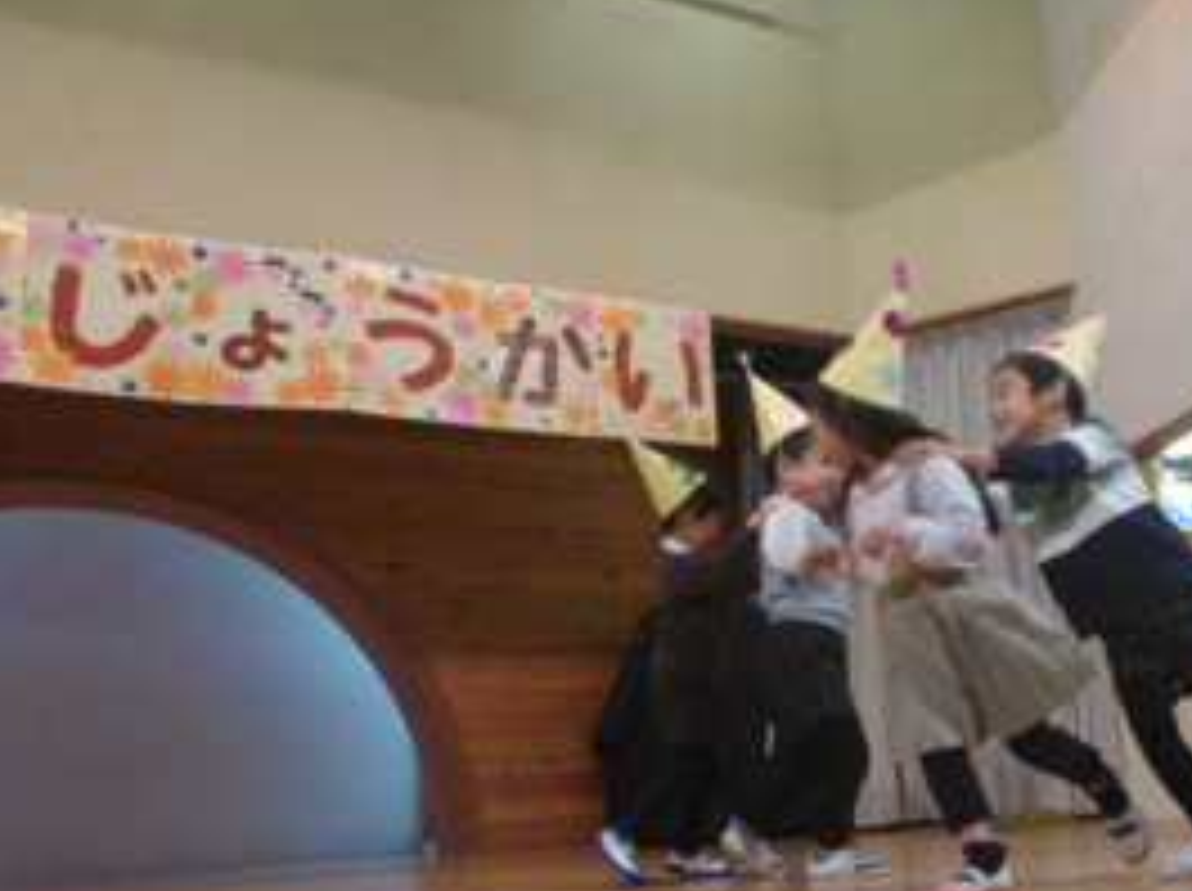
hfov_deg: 49.7
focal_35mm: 37
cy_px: 540
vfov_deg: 38.4
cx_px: 742
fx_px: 1272
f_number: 3.3
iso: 800
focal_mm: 4.9
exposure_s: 1/125
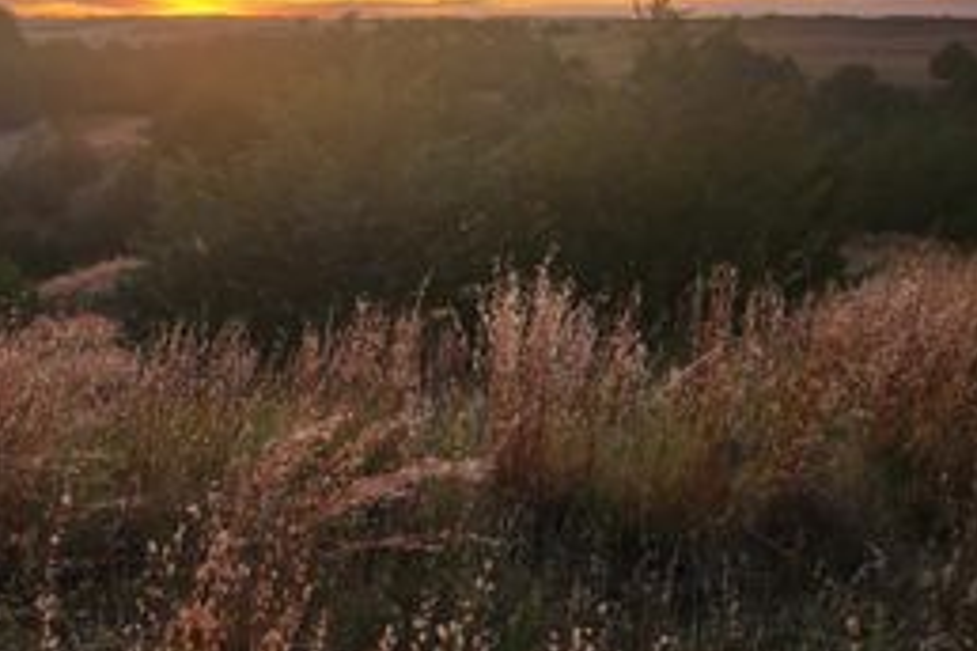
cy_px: 85
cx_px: 225
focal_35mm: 40
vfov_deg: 32.0
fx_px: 1085
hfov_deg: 46.4
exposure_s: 1/207
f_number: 1.8
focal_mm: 5.4
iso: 20
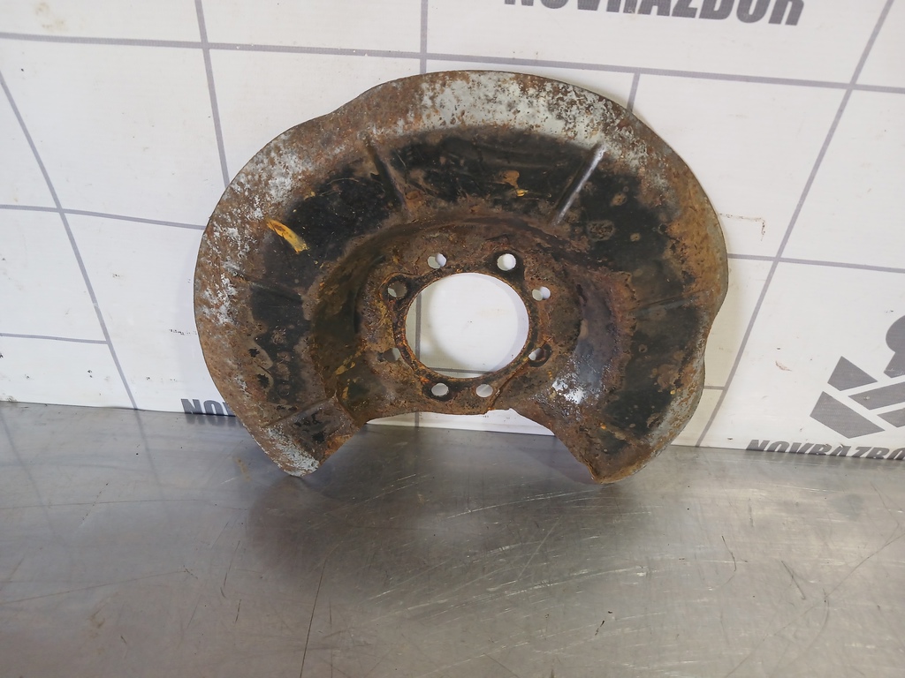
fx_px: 706
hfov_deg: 65.3
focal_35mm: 27
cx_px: 452
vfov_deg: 51.4
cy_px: 339
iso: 160
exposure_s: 1/50
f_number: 1.8
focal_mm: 4
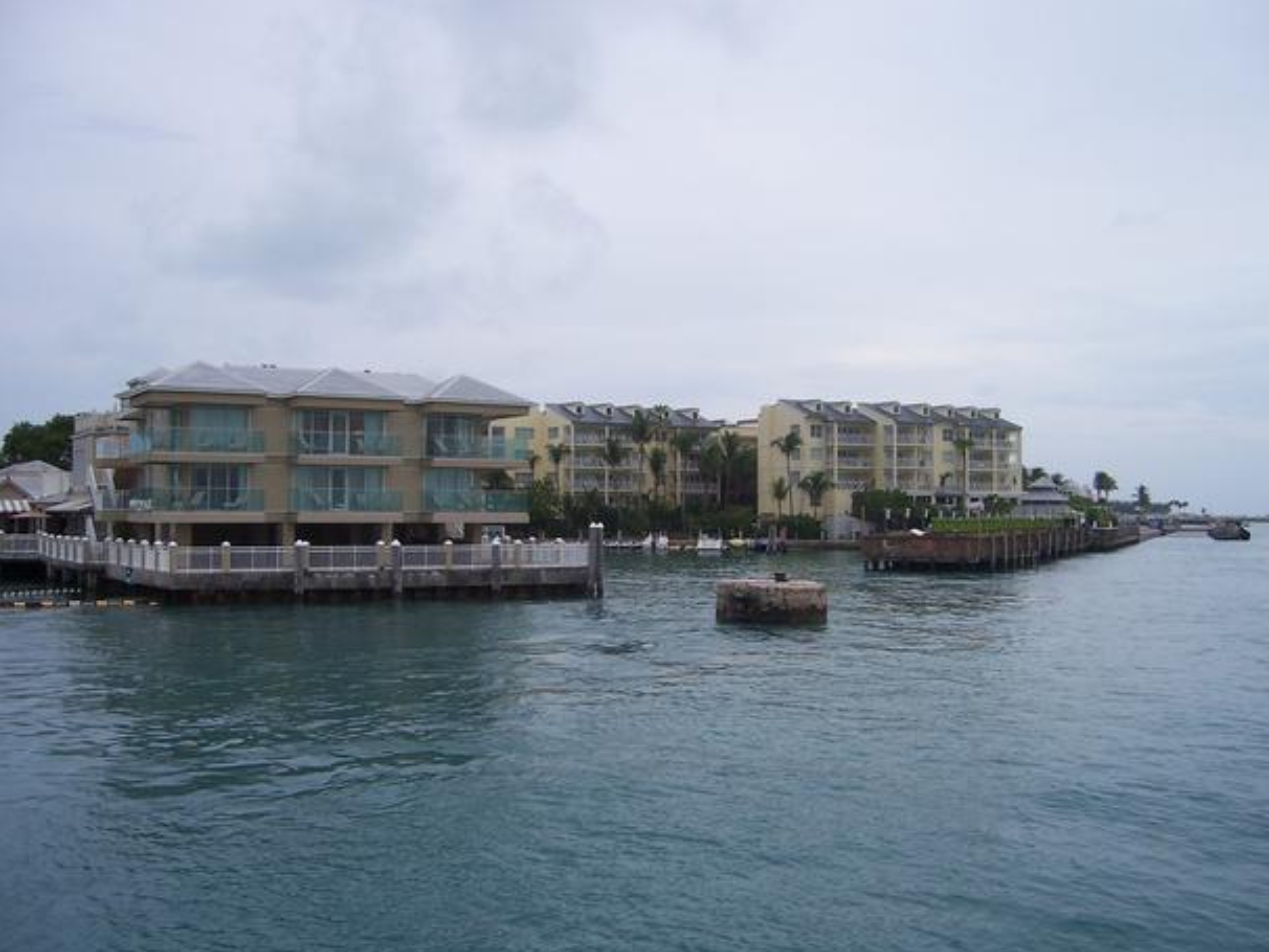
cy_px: 494
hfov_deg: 49.0
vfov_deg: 37.7
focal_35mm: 38
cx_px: 632
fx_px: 1394
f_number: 3
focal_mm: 6
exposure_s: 1/350
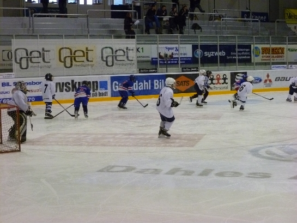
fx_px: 566
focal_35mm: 66
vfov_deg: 22.3
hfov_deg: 29.4
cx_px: 148
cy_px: 112
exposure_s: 1/125
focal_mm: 11.7
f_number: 4.2
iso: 800
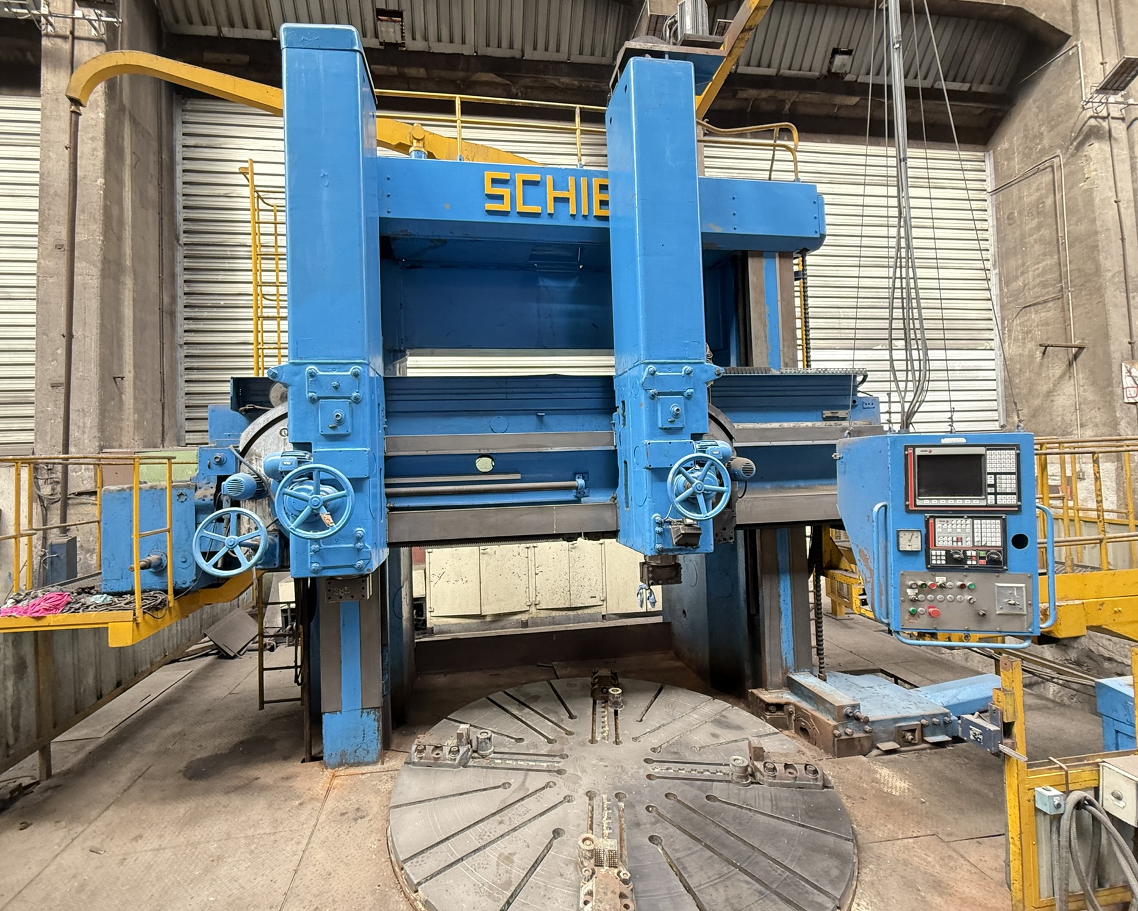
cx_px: 528
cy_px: 451
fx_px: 505
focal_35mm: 15
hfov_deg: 96.6
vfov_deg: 84.0
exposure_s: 1/63
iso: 320
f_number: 2.2
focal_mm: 2.22
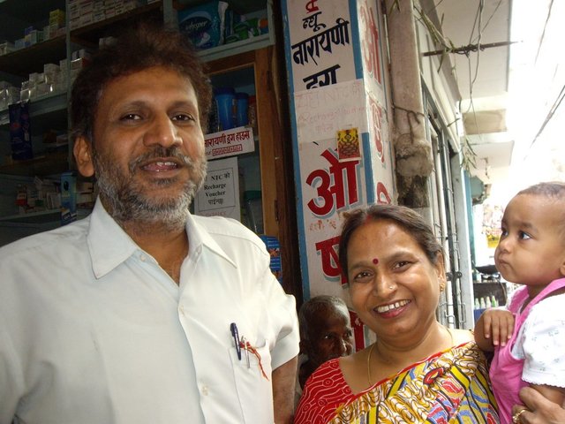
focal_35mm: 38
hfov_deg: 49.0
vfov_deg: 37.7
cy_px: 212
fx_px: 620
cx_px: 282
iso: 200
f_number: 2.7
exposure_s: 1/50
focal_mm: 6.2
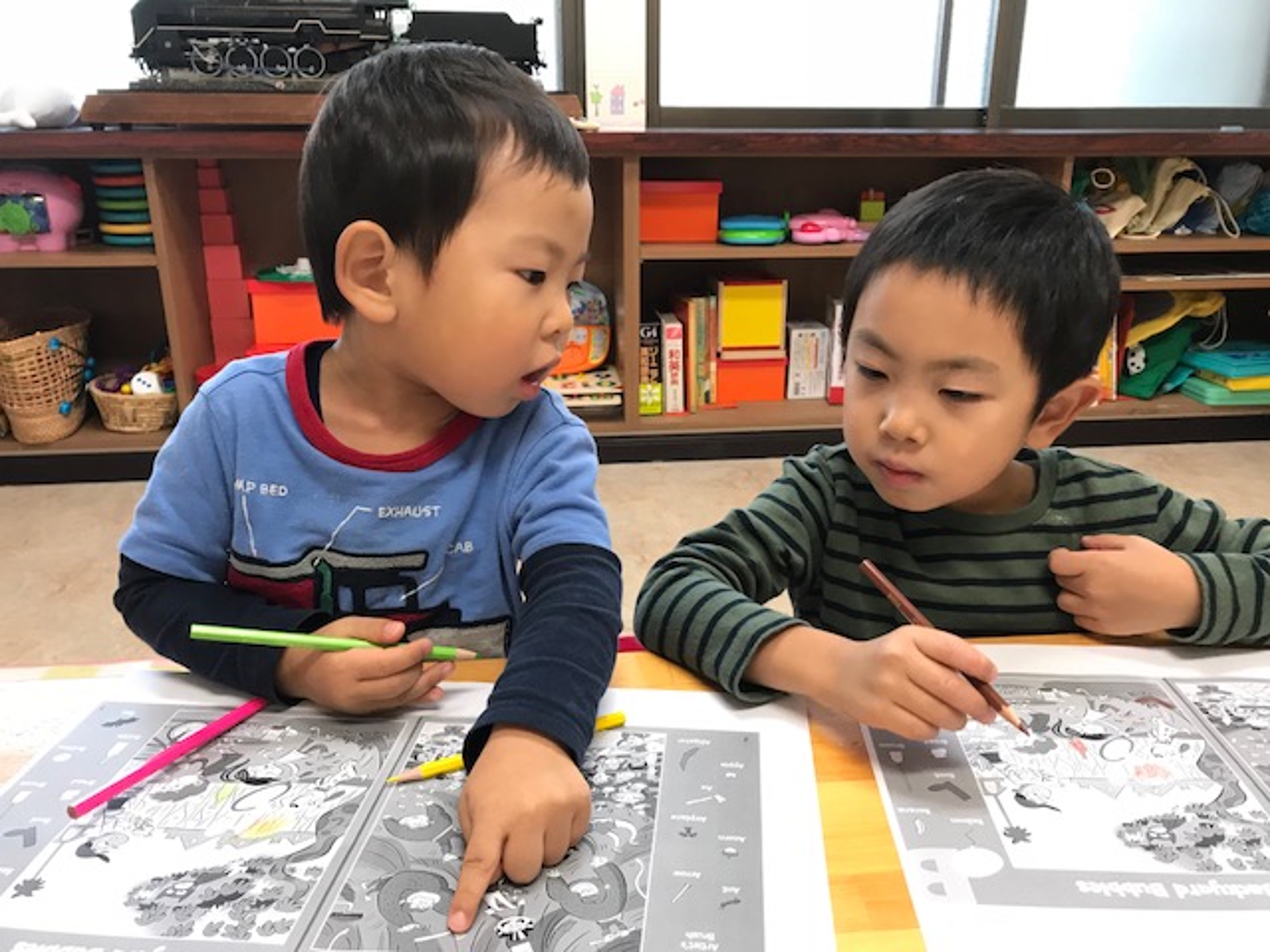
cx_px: 635
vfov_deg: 49.7
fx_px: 1027
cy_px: 476
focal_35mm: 28
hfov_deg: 63.4
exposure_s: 1/25
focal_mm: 3.99
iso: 40
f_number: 1.8
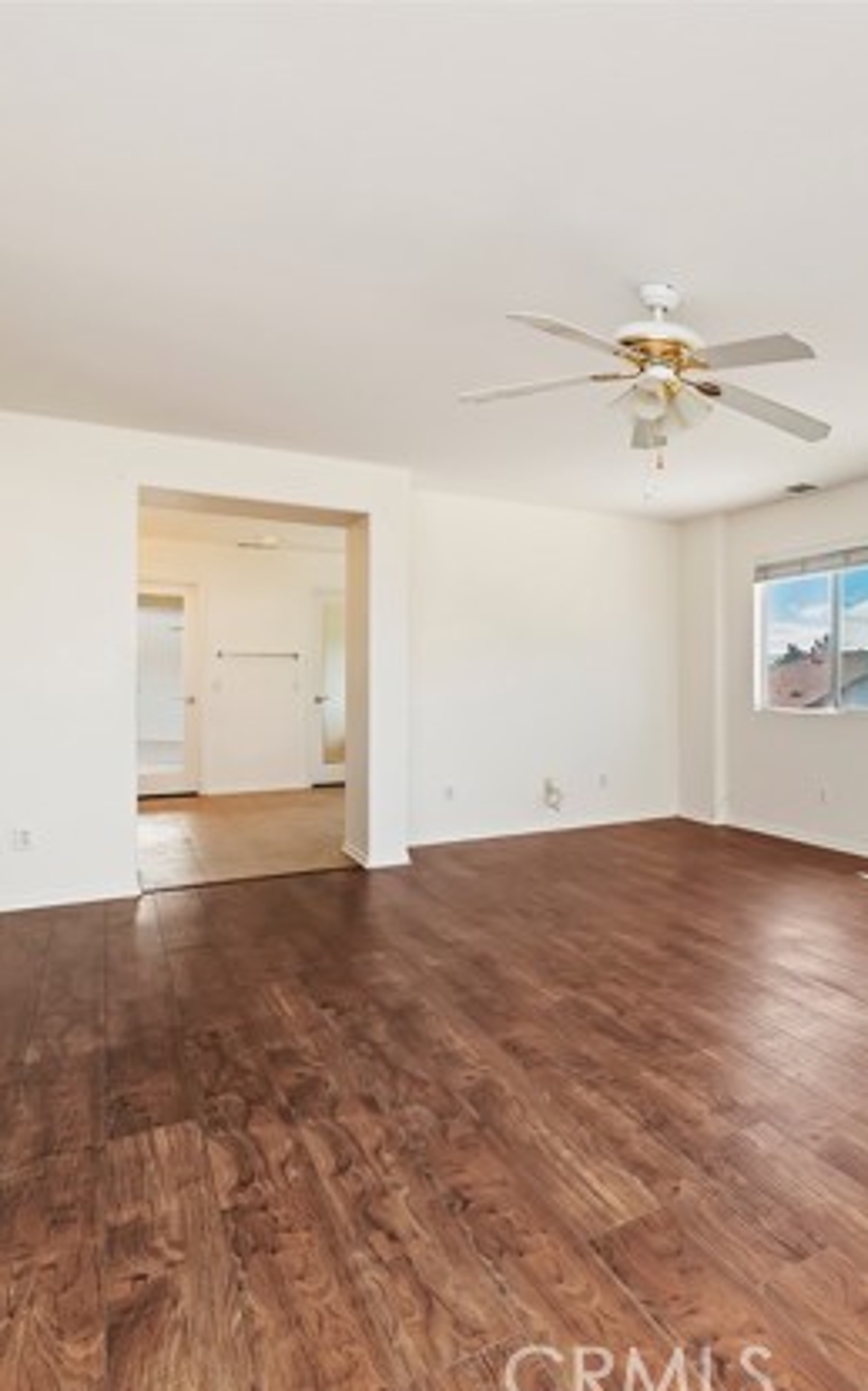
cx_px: 908
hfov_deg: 44.7
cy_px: 711
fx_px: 834
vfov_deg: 79.7
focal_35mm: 22
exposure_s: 1/100
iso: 500
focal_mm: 14
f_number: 10
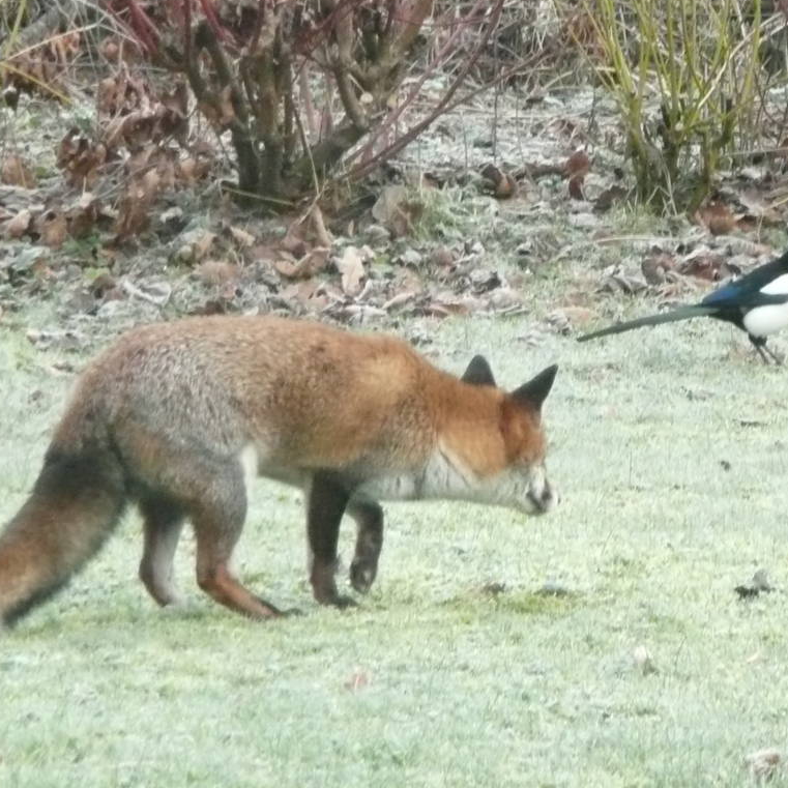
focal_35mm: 520
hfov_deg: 3.4
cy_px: 341
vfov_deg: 3.4
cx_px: 588
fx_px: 13392
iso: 640
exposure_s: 1/125
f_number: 4.9
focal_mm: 46
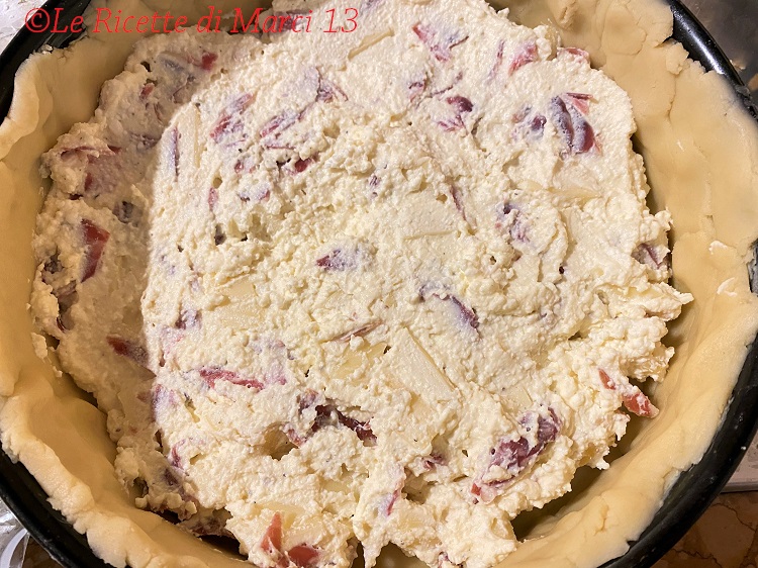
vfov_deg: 53.0
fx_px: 569
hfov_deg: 67.3
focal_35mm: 26
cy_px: 284
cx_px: 379
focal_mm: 4.25
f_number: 1.8
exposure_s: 1/50
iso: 320
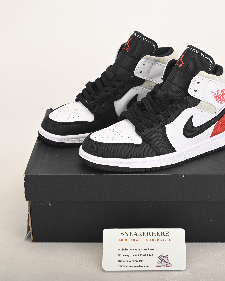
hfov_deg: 21.5
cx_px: 144
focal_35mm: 71
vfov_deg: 26.8
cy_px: 141
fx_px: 591
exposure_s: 1/200
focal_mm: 50
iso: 100
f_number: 11
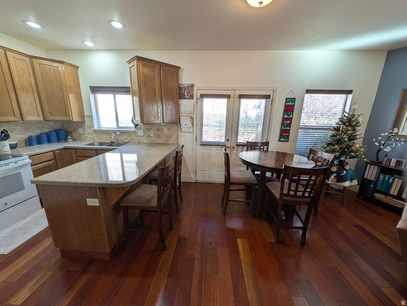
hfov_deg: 110.5
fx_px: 141
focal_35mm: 12
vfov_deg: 94.6
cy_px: 153
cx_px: 204
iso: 38
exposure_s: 1/40
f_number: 1.95
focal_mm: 2.23
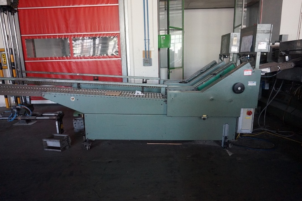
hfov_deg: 73.7
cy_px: 100
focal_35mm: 24
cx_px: 151
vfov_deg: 53.1
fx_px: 201
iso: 3200
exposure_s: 1/50
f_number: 3.5
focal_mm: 16
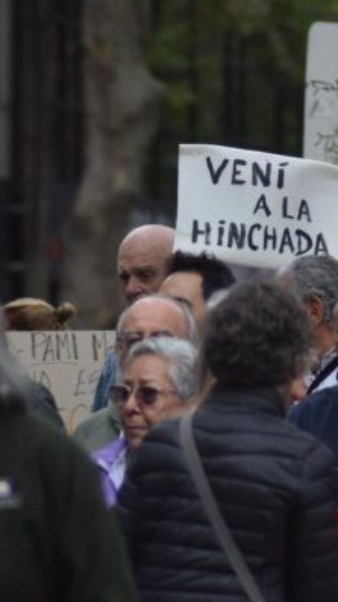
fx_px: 9459
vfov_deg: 3.6
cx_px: 286
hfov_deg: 2.0
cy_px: 273
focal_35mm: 593
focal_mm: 195
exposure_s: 1/1250
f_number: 4.8
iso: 500
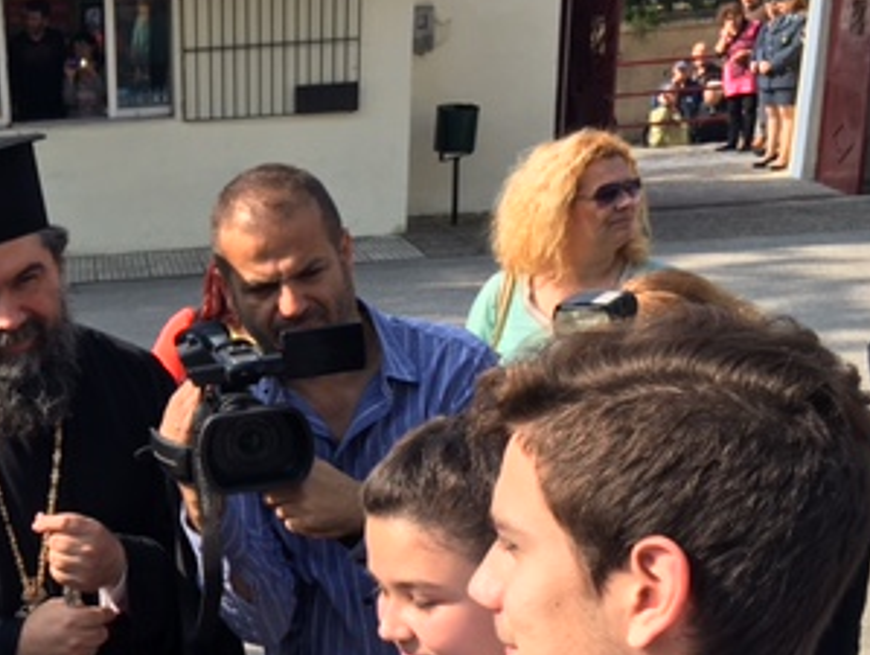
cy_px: 515
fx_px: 1560
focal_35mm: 62
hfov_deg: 29.2
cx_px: 12
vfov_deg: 23.4
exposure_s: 1/884
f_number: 2.2
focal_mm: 4.15
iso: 25
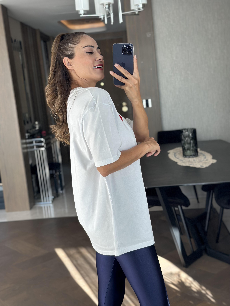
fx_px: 425
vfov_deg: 39.7
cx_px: 115
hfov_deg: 30.3
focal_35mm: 48
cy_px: 153
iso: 80
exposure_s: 1/345
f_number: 1.78
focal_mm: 6.86
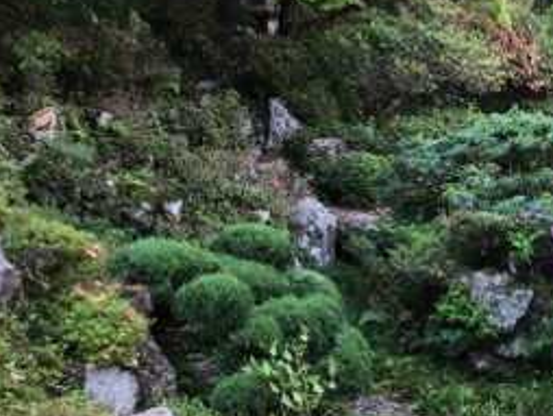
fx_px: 911
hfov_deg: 32.0
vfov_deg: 25.6
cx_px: 503
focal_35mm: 57
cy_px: 273
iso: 25
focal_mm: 4.15
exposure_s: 1/40
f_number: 2.2
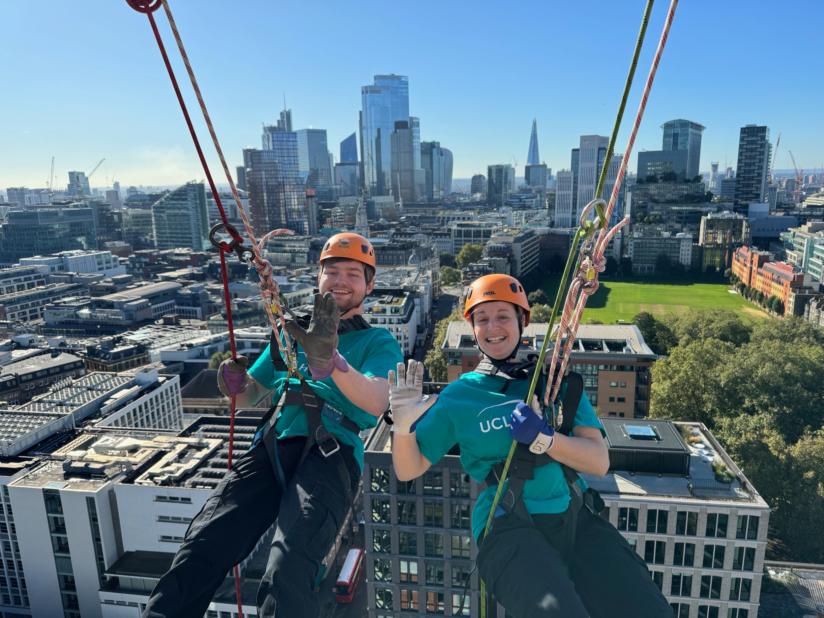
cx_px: 412
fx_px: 571
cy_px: 309
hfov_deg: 71.6
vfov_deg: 56.8
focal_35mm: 24
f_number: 1.78
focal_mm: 6.76
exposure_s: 1/2959
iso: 80
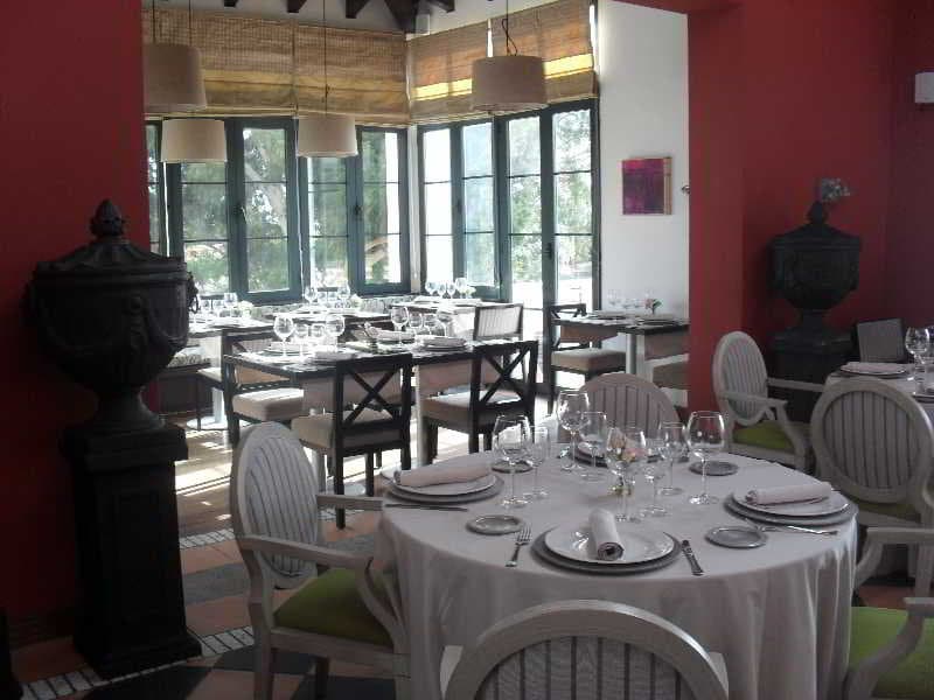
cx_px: 467
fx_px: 944
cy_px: 350
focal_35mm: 35
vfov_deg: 40.7
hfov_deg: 52.6
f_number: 3.2
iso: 100
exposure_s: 1/45
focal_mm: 6.3
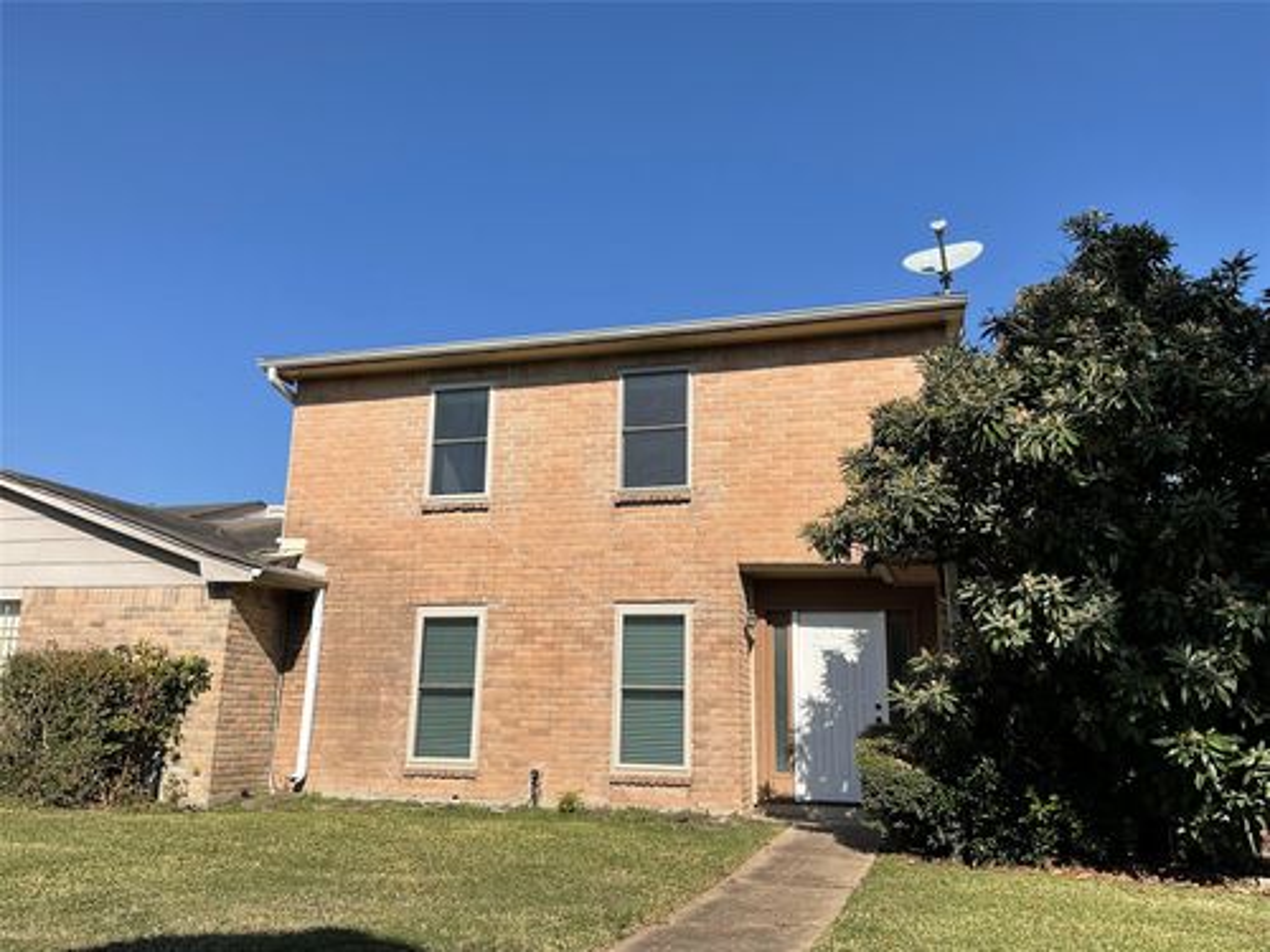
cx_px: 635
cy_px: 476
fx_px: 1064
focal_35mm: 29
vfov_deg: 48.2
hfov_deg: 61.7
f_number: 1.8
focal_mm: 3
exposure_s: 1/2801
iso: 16
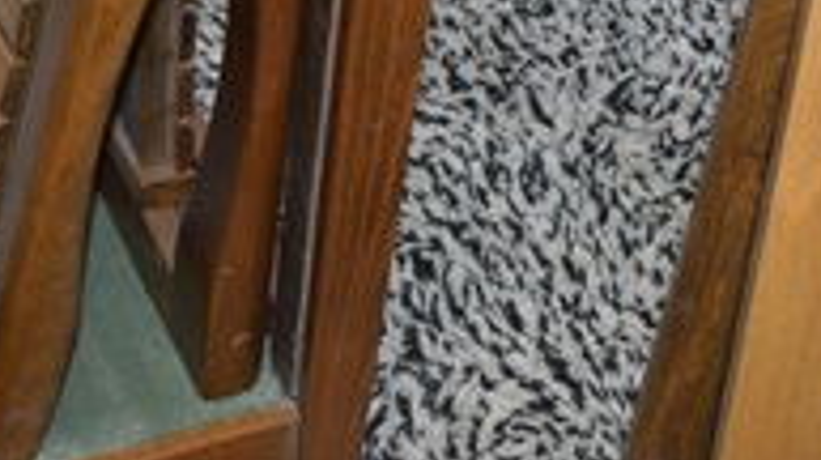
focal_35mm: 88
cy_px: -81
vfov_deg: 13.3
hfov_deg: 23.9
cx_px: 191
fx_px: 1913
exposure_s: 1/60
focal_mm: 18
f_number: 3.5
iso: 1100
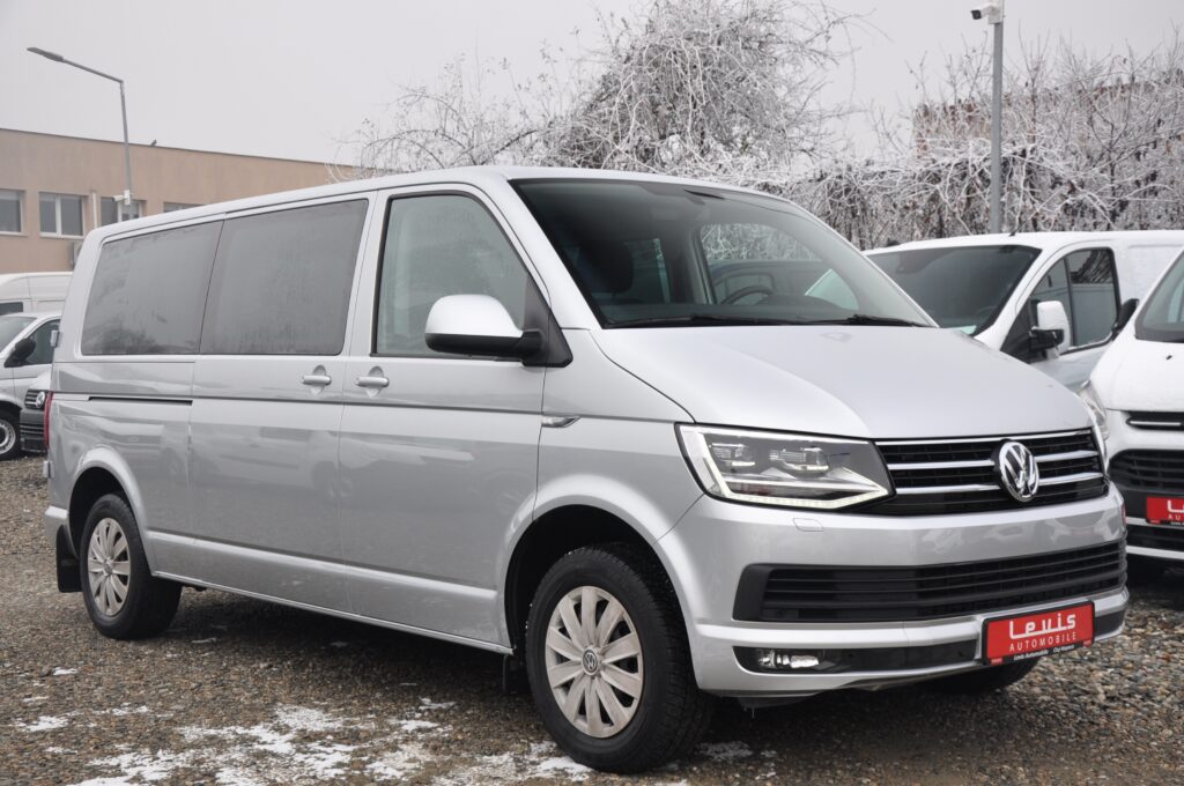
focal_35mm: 48
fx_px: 1577
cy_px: 393
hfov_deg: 41.2
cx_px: 592
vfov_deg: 28.0
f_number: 7.1
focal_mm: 32
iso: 500
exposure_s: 1/200
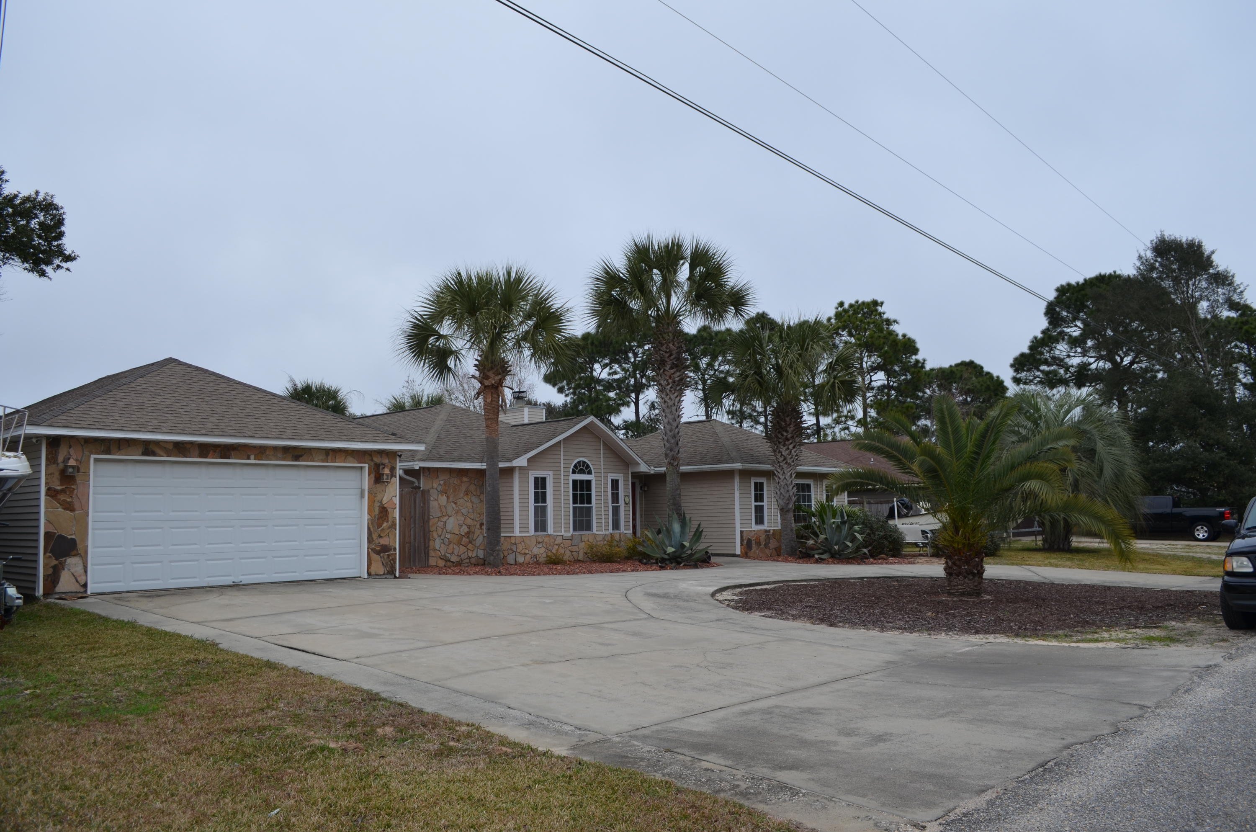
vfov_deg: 47.7
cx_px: 628
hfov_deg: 67.5
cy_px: 416
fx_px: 940
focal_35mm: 27
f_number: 6.3
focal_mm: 18
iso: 200
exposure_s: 1/320
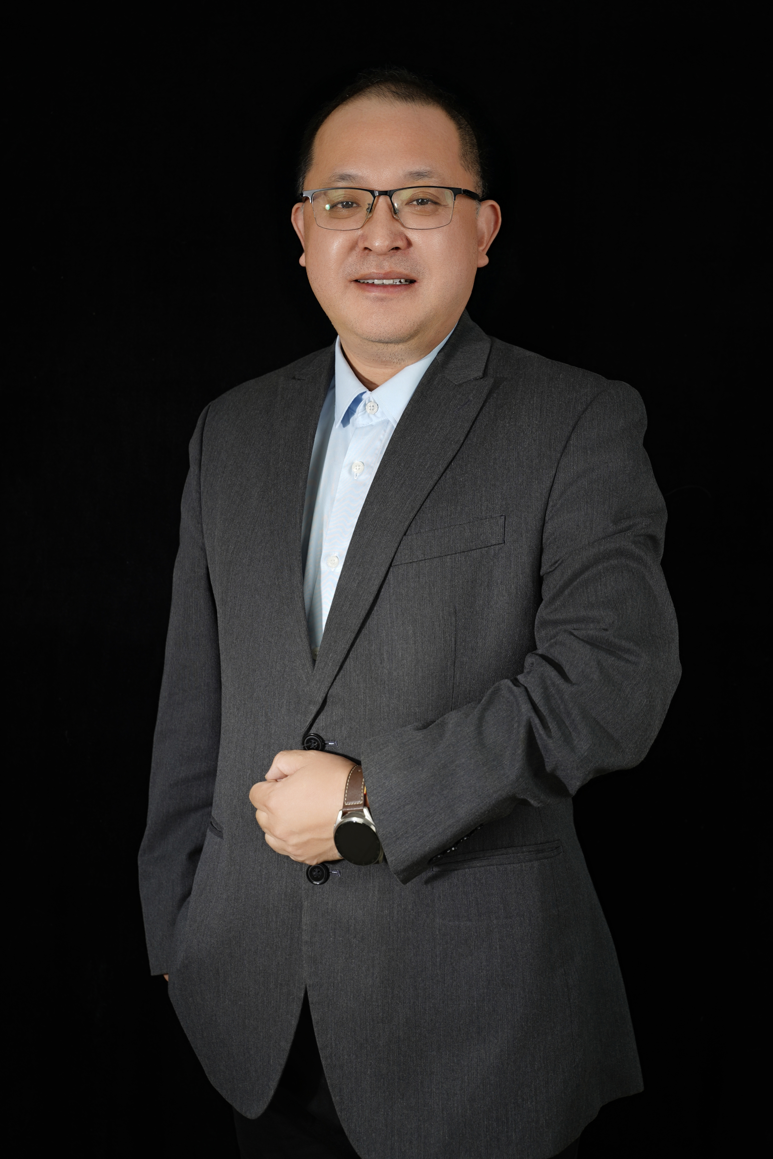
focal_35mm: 42
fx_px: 1353
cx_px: 386
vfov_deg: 46.4
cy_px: 580
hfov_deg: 31.9
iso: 80
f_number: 5.6
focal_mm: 42
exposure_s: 1/30
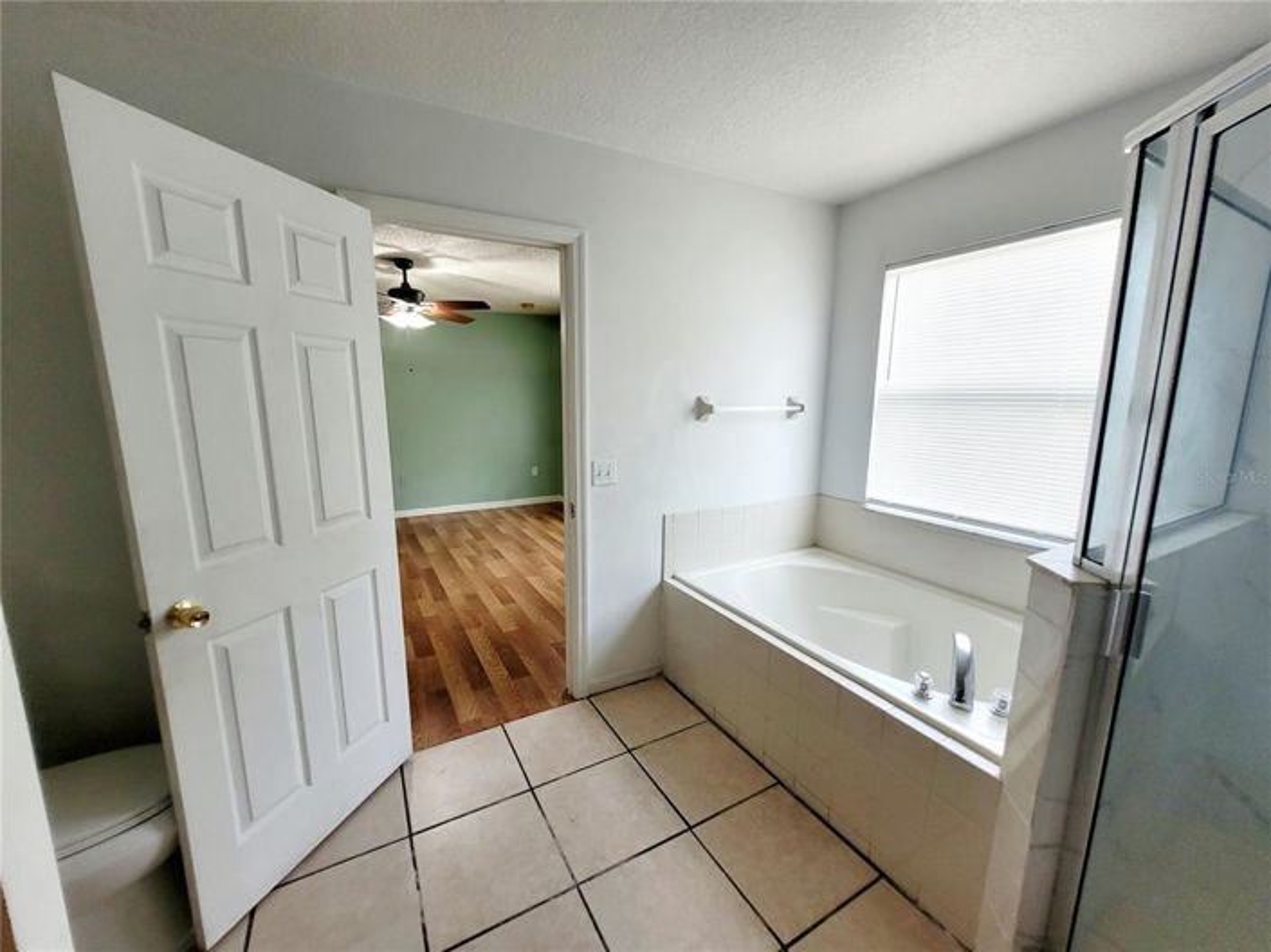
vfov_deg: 89.9
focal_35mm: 13
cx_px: 636
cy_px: 476
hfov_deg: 106.2
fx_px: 477
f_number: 2.2
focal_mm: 1.74
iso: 100
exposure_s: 1/60.2
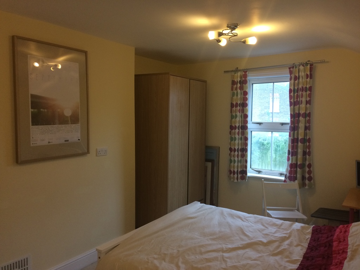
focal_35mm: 29
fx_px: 302
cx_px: 180
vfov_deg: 48.2
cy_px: 135
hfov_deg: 61.7
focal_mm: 4.15
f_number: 2.2
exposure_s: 1/33
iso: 80
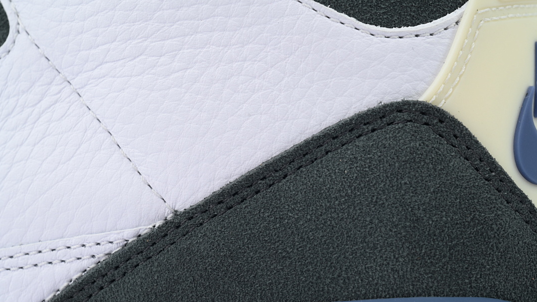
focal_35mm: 111
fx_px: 1581
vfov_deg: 10.9
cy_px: 172
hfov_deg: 19.3
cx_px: 268
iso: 400
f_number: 11
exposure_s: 1/100
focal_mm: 105
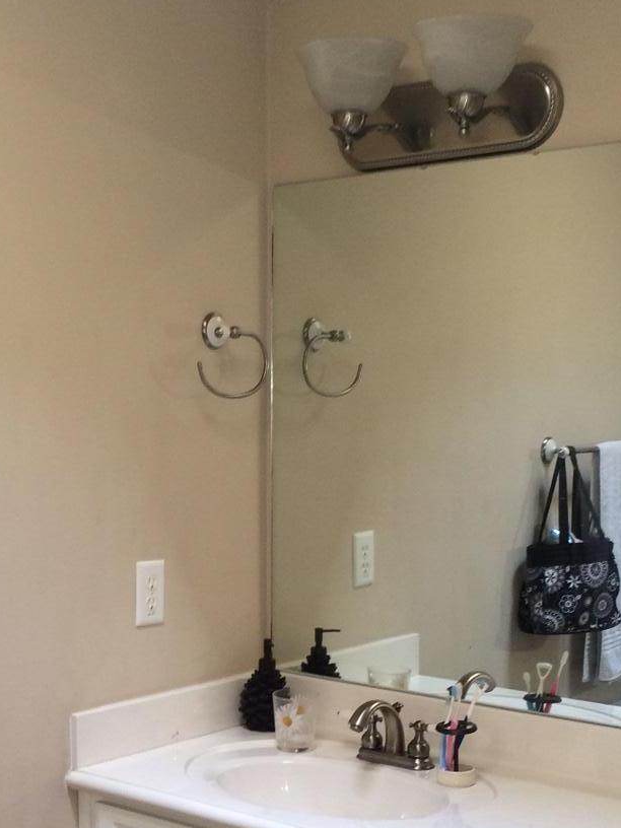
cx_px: 206
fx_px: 1387
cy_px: 625
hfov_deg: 25.1
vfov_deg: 32.6
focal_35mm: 58
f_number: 2.2
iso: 80
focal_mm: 4.15
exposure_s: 1/30
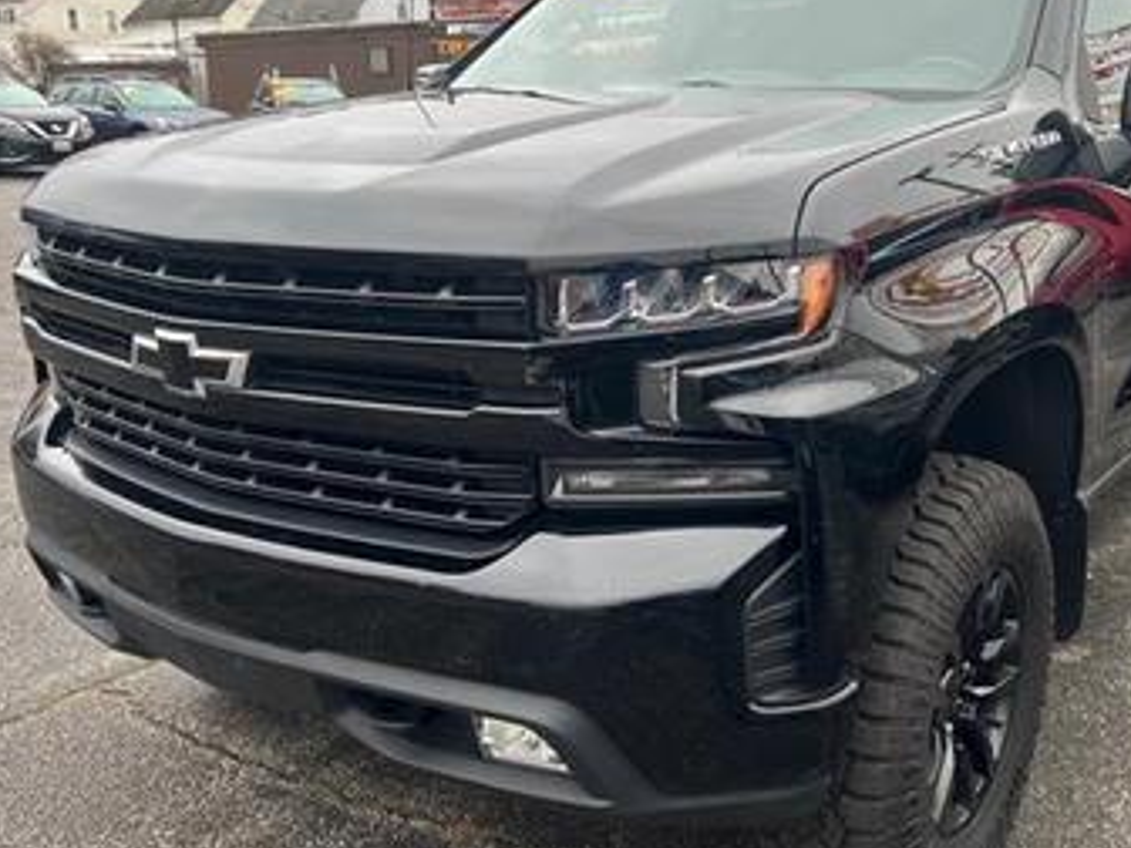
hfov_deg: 47.6
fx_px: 1274
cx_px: 670
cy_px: 377
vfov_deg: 36.8
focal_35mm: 39
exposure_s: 1/136
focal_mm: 5.7
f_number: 1.5
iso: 32
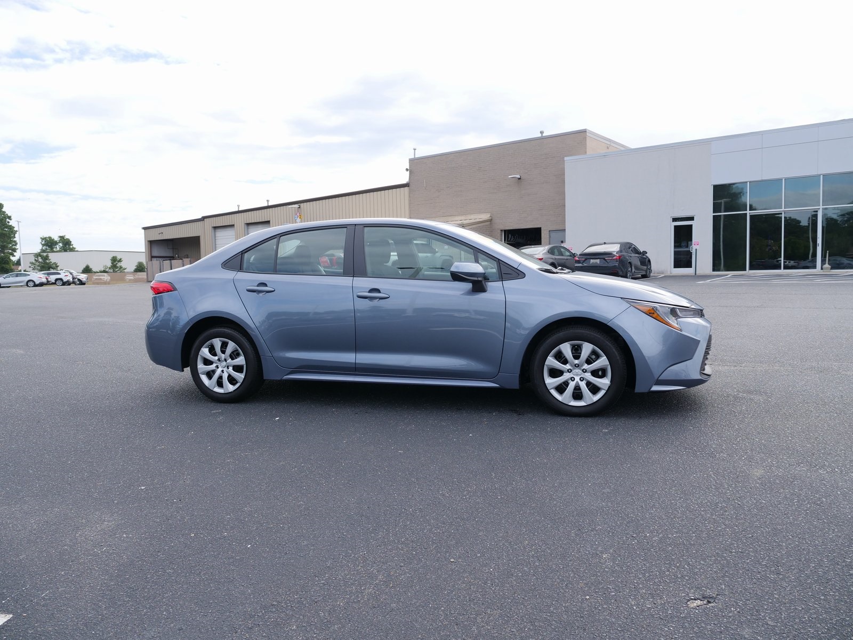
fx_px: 591
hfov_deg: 71.6
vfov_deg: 56.8
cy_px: 320
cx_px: 426
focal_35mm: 24
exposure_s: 1/500
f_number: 4
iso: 200
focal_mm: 12
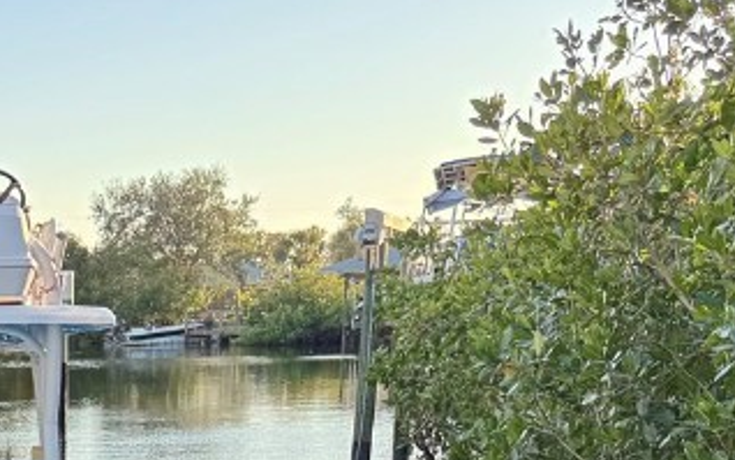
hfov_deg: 23.8
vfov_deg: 14.3
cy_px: 802
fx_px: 1643
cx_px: -42
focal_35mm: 82
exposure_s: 1/445
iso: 80
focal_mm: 6.76
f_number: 1.78
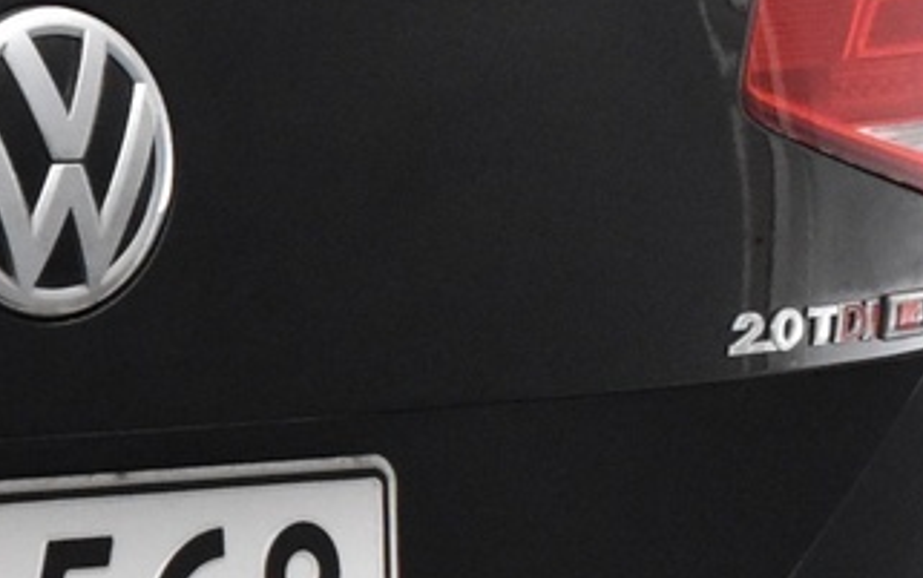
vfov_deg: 5.9
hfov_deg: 8.7
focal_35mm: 224
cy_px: 595
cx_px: -1123
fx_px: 5627
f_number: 6.3
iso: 3200
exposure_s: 1/125
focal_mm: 29
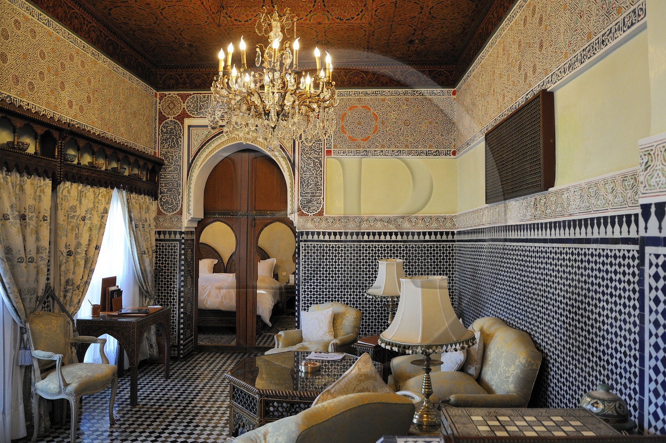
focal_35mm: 26
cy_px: 222
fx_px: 481
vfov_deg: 49.5
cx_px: 333
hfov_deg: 69.4
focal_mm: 26
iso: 1600
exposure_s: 1/60
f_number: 4.5
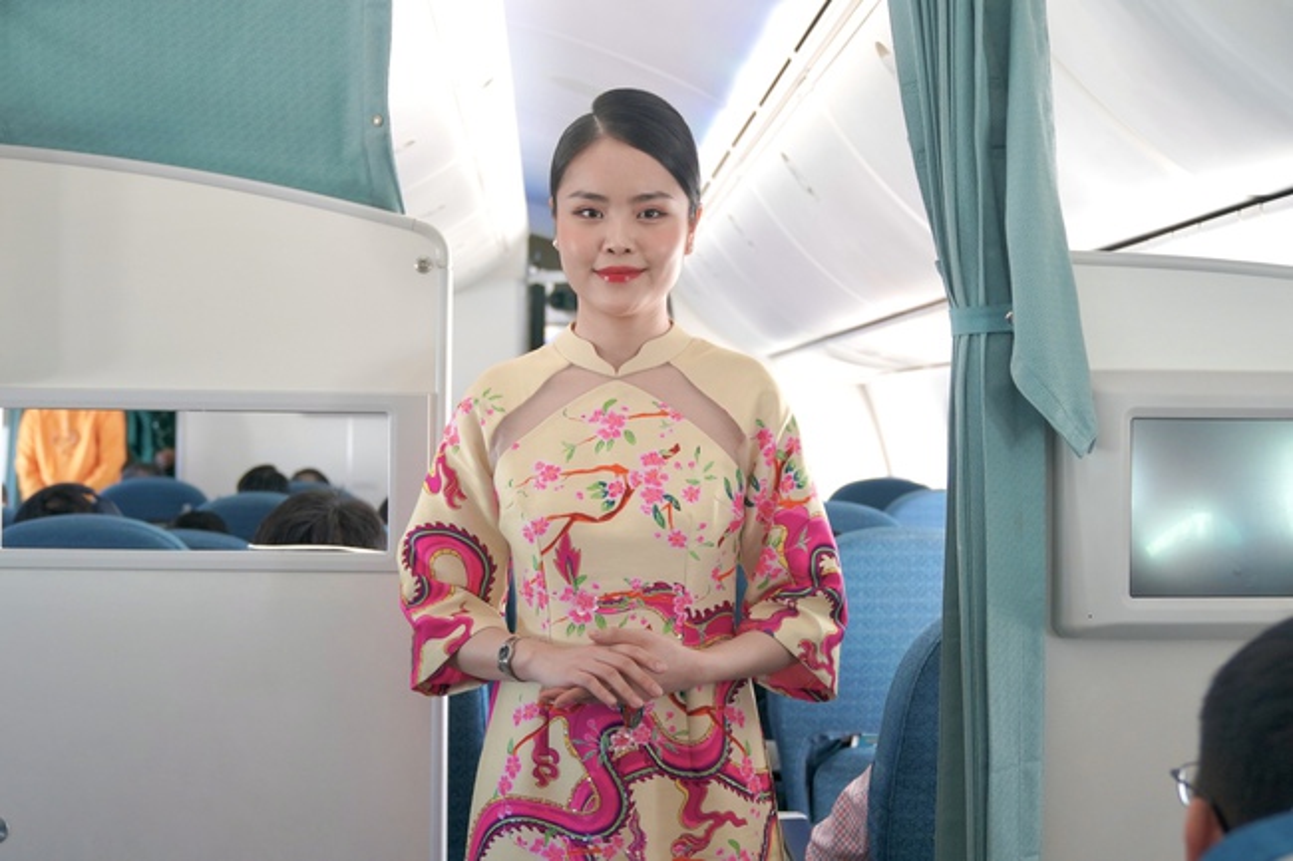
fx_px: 1544
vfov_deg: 31.2
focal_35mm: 43
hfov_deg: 45.4
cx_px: 646
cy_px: 430
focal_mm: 29
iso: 800
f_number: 3.2
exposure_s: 1/100
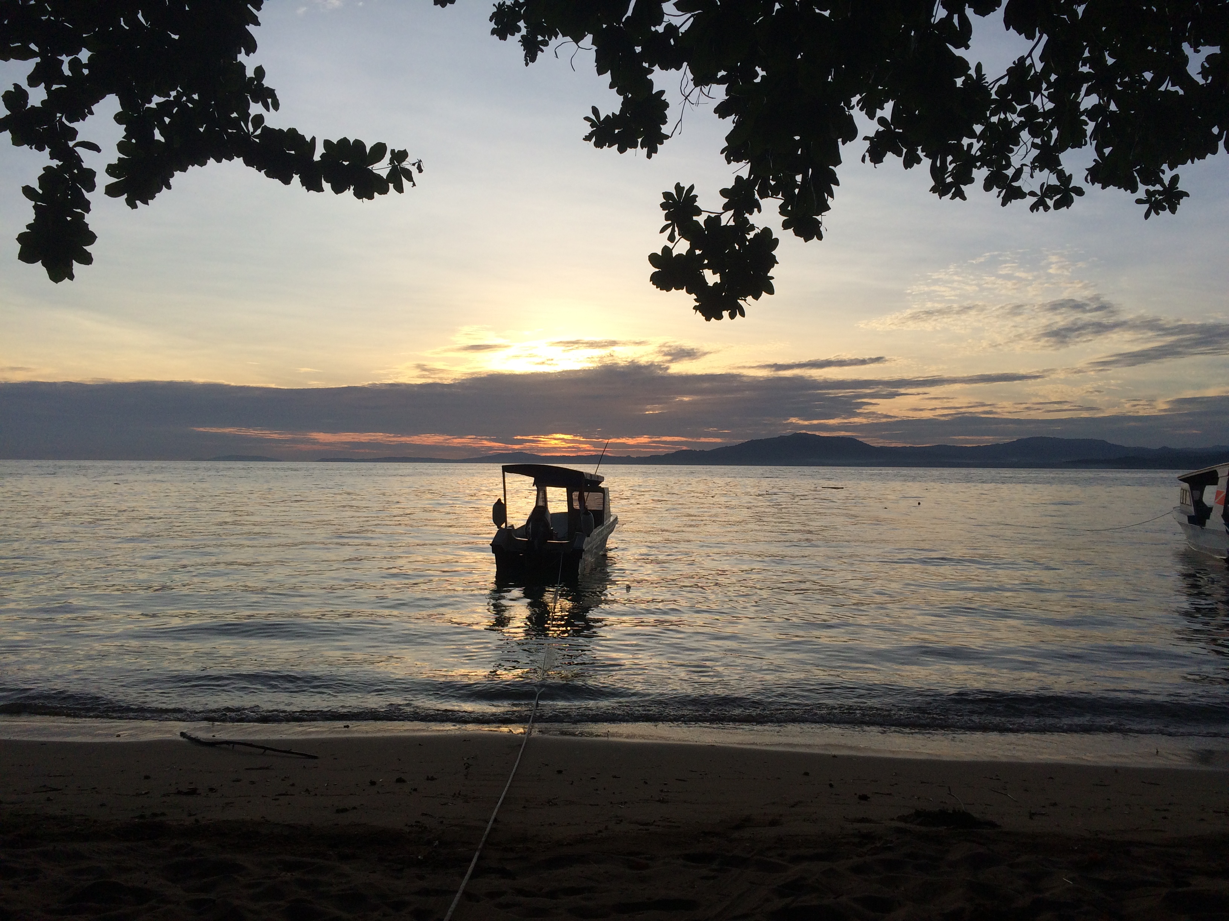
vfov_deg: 48.2
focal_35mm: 29
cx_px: 614
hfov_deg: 61.7
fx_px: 1030
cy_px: 460
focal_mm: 4.15
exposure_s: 1/2564
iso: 32
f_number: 2.2
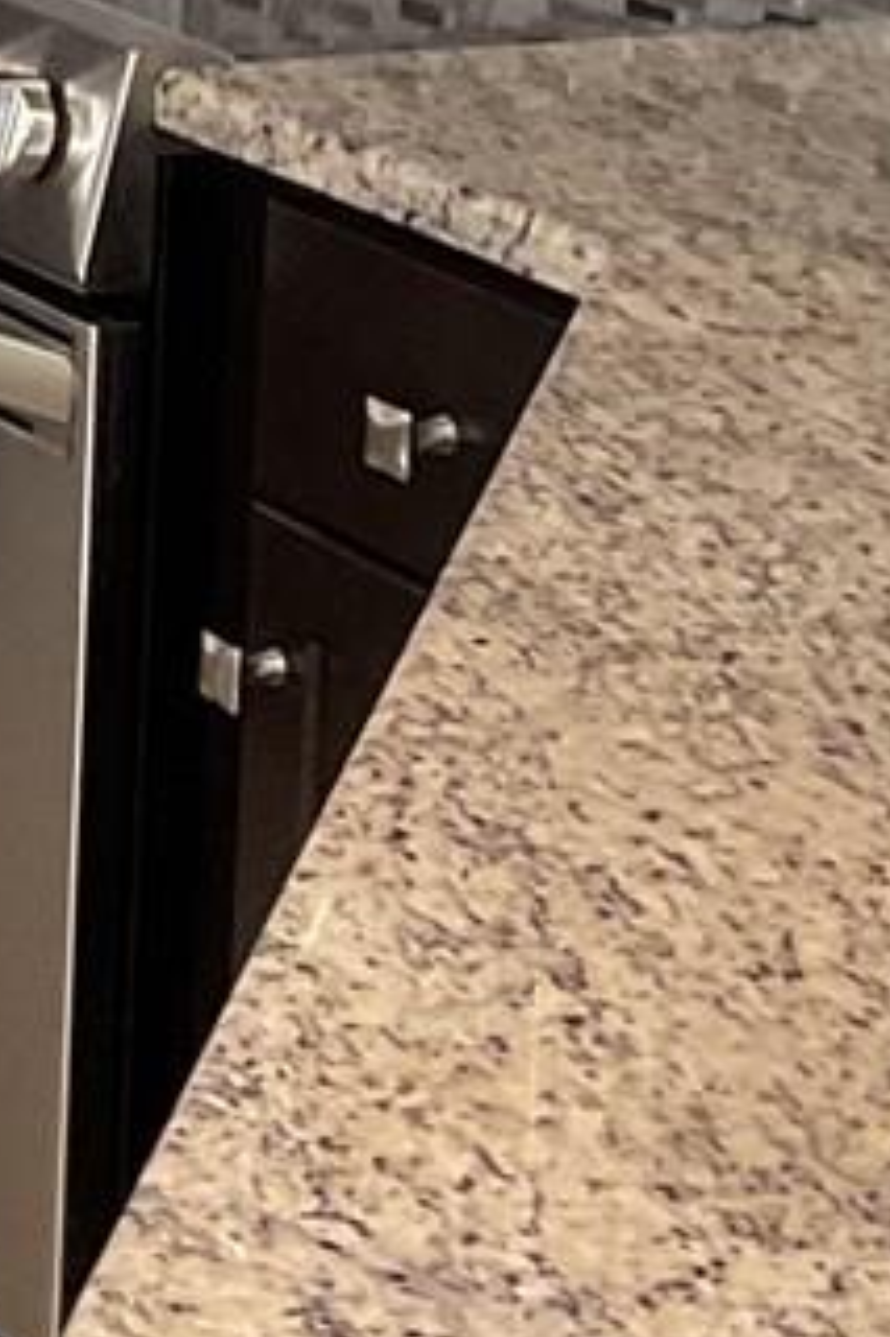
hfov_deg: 8.5
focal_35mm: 151
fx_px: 5605
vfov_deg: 13.0
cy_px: -514
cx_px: -1003
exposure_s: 1/60
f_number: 1.8
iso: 100
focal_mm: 3
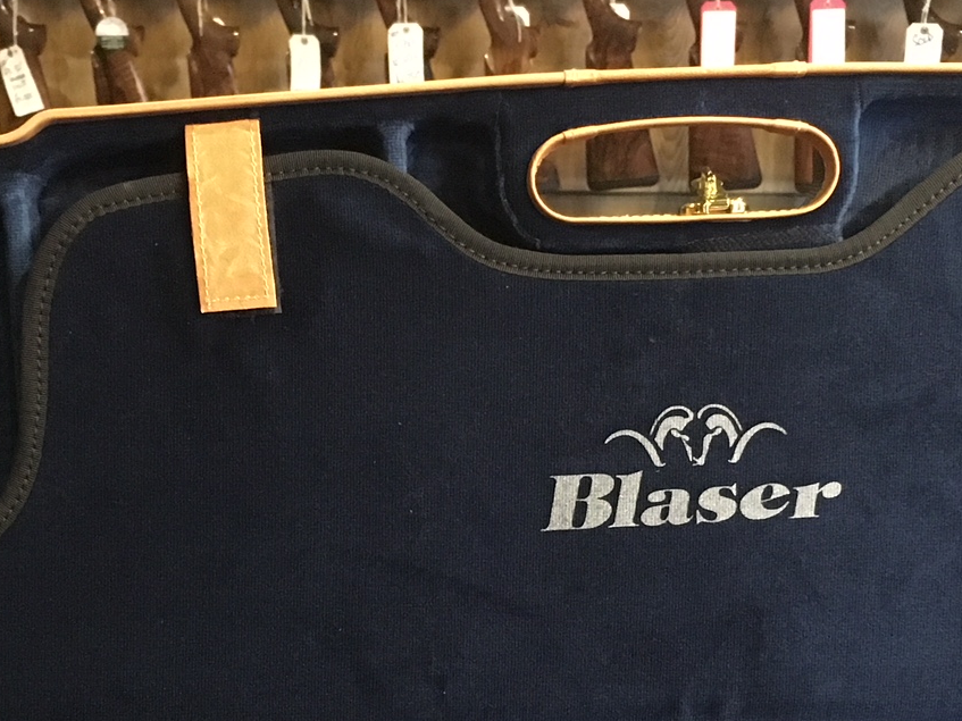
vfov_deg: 21.0
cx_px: 403
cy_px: 589
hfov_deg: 28.1
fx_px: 1917
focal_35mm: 69
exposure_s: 1/17
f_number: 2.2
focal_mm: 4.15
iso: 320
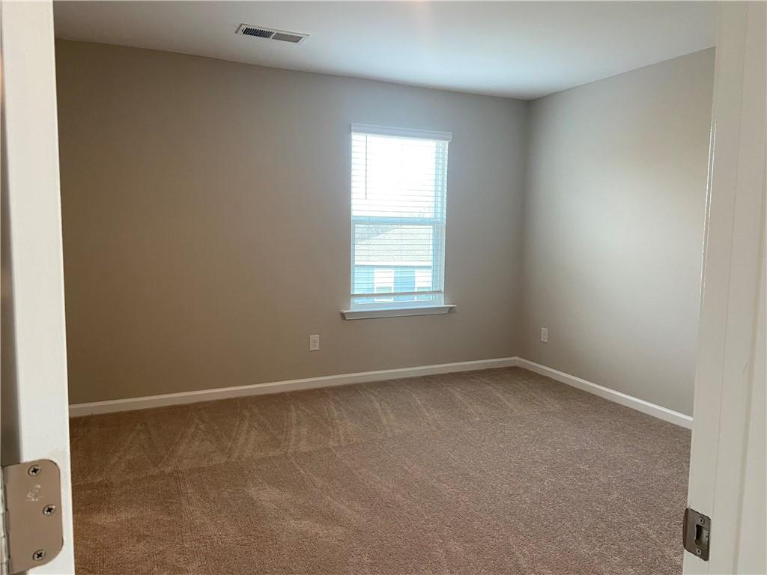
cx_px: 384
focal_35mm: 26
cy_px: 288
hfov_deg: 67.3
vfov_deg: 53.1
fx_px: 576
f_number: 1.8
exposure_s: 1/60
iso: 100
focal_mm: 4.25
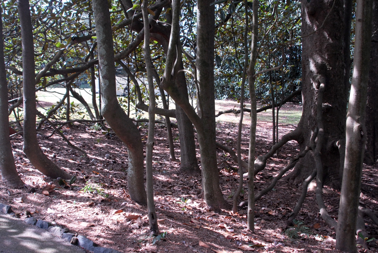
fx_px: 441
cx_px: 189
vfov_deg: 32.0
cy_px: 126
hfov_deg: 46.4
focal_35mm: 42
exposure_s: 1/125
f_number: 5.6
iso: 400
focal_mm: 28
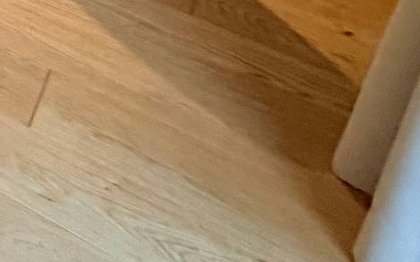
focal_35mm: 81
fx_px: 927
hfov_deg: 15.5
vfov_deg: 11.6
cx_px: -559
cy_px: -452
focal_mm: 2.22
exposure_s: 1/50
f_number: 2.2
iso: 320
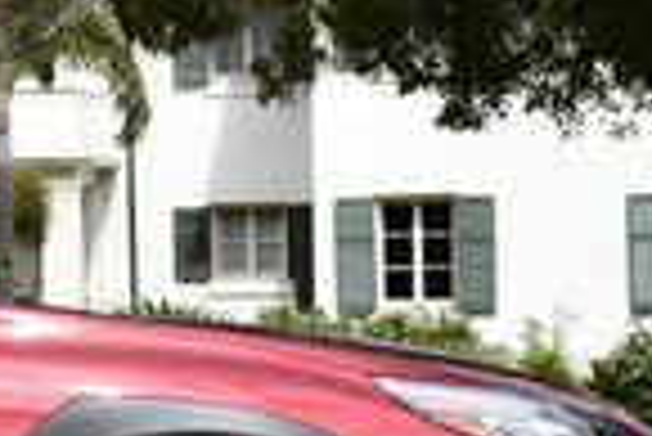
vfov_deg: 6.5
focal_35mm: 212
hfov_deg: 9.2
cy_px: 126
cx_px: -562
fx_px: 3843
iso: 110
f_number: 8
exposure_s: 1/250
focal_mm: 24
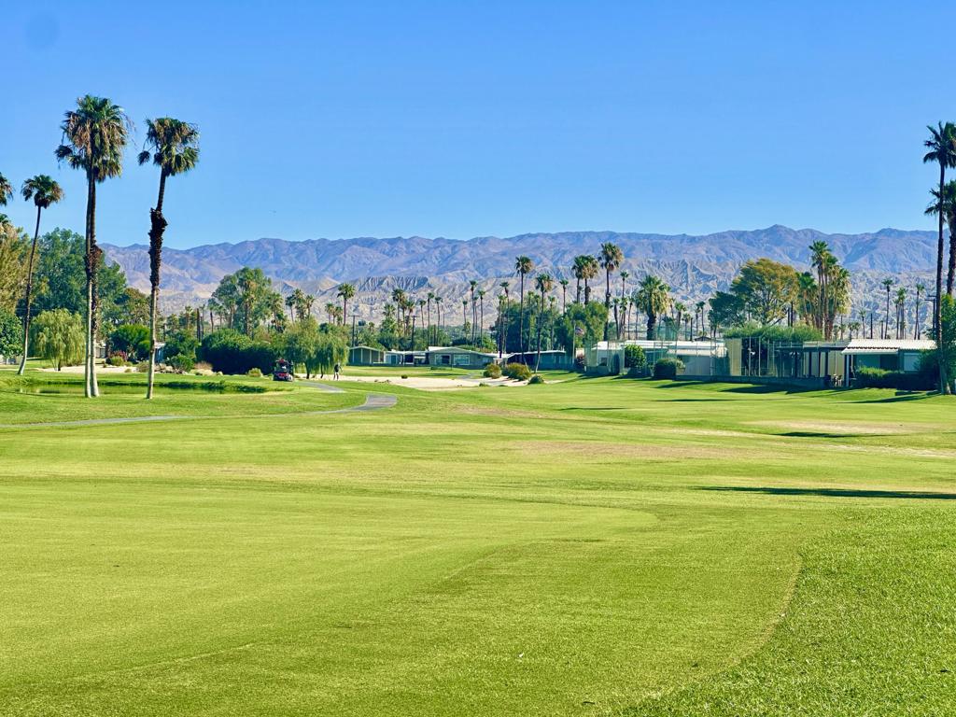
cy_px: 358
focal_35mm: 77
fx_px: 2127
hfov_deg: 25.3
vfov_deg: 19.1
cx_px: 478
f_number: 2.8
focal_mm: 9
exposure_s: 1/774
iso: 32
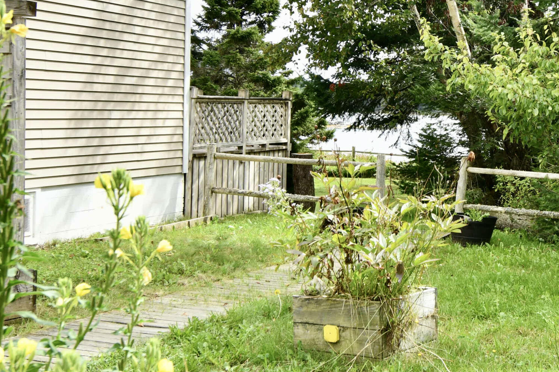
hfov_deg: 33.0
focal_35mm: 60
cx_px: 395
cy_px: 135
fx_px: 931
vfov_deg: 22.5
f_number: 6.3
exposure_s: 1/200
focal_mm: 20
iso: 140
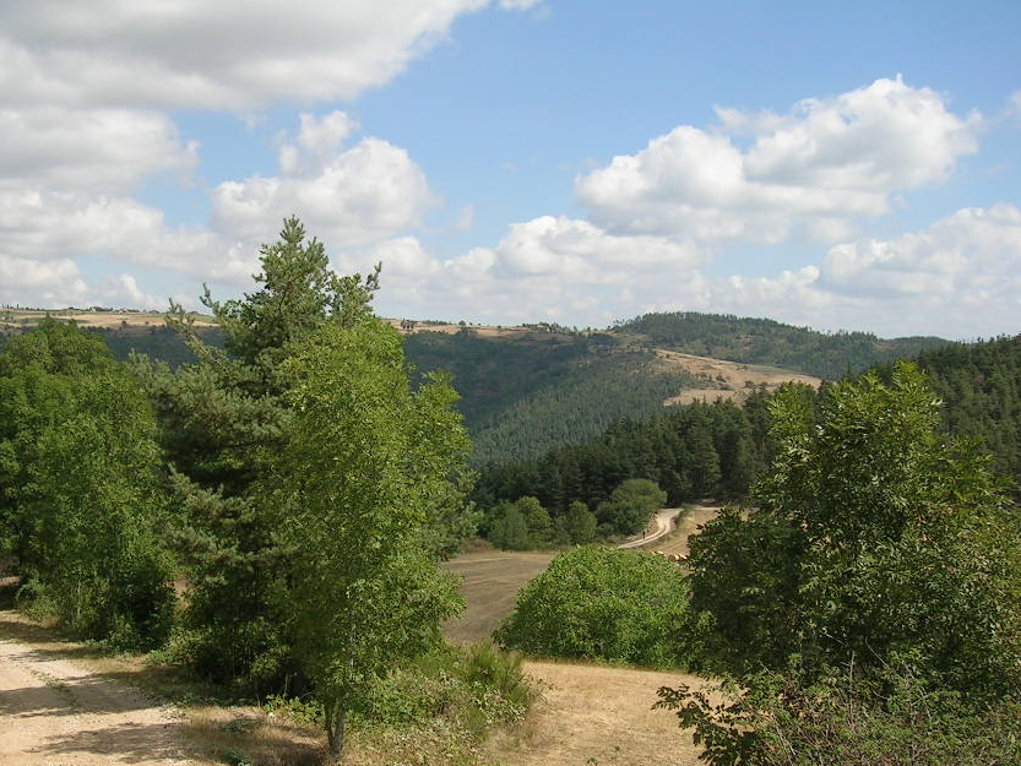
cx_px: 420
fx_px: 1268
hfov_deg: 43.7
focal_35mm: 43
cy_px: 431
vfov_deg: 33.6
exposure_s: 1/449
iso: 50
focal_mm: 5.4
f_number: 4.8
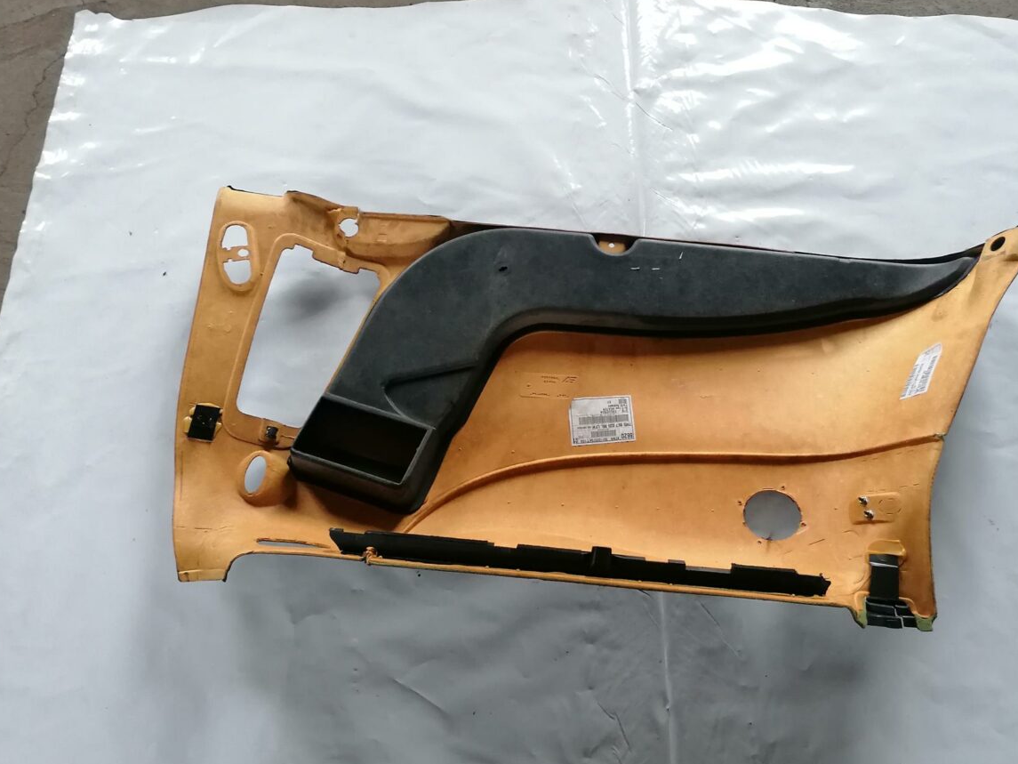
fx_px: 971
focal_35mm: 33
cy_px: 412
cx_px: 597
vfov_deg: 42.9
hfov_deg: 55.0
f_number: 1.8
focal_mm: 4.75
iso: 400
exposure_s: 1/33.3
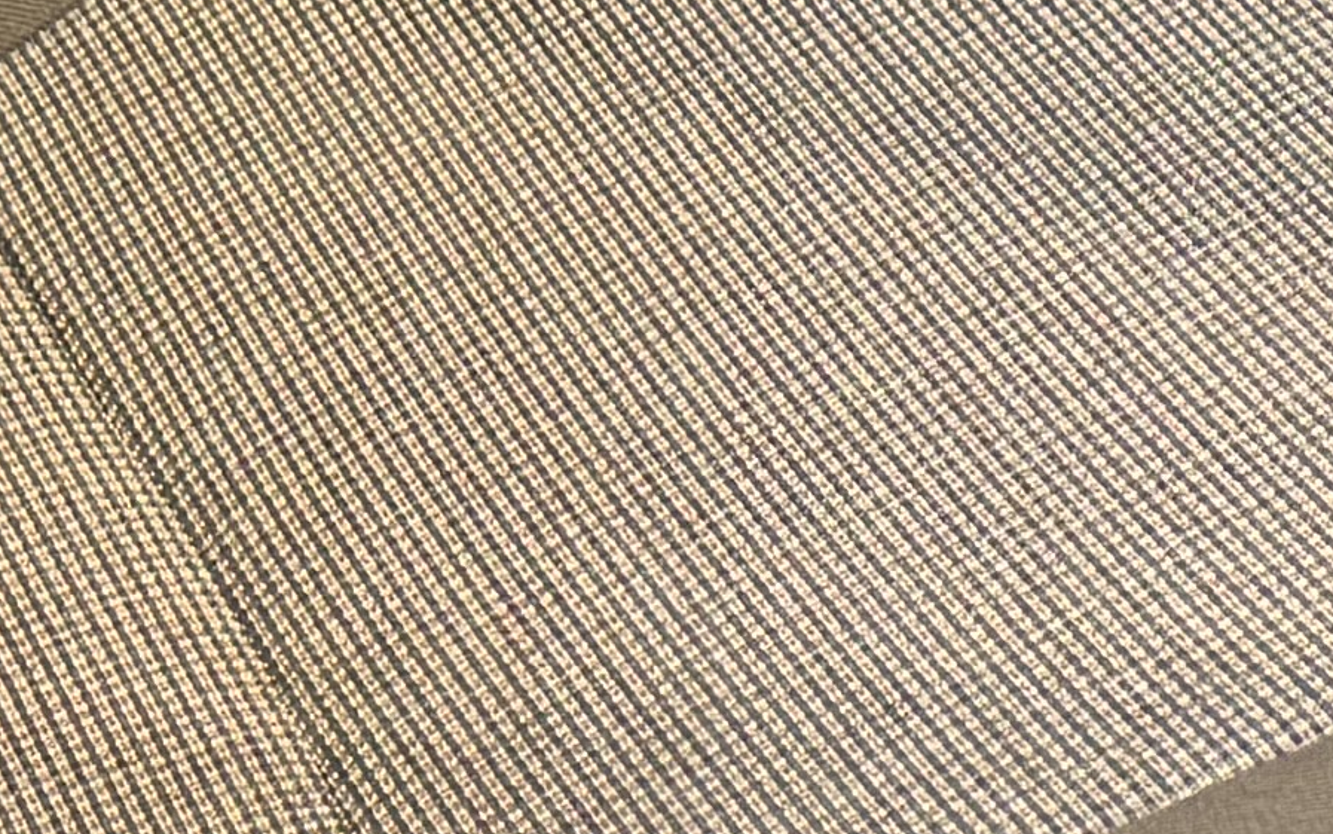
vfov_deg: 7.9
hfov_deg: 12.9
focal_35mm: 162
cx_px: 675
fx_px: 5886
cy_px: -621
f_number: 1.78
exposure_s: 1/50
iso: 640
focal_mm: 6.76
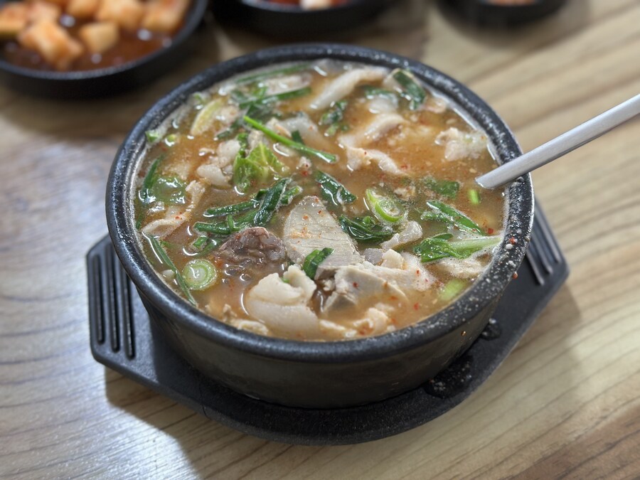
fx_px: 887
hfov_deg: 39.7
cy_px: 240
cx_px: 320
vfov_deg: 30.3
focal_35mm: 48
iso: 200
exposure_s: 1/60
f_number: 1.78
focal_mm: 6.86
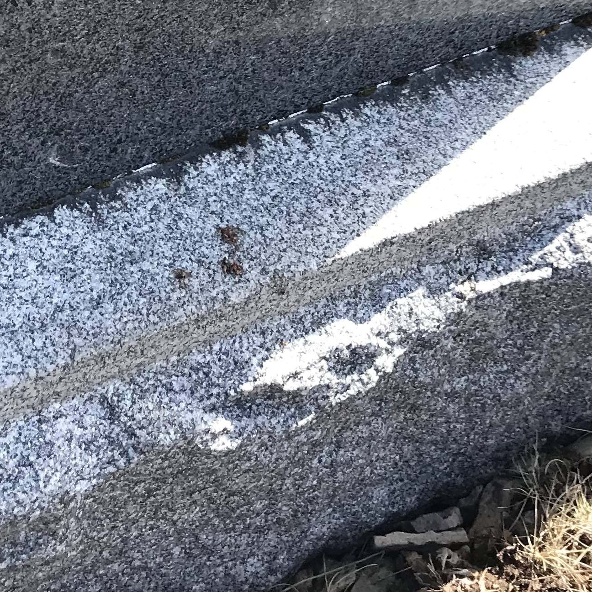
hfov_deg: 22.4
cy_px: -179
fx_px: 1490
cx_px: 183
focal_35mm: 77
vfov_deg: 20.5
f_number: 1.8
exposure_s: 1/958
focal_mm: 3.99
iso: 20
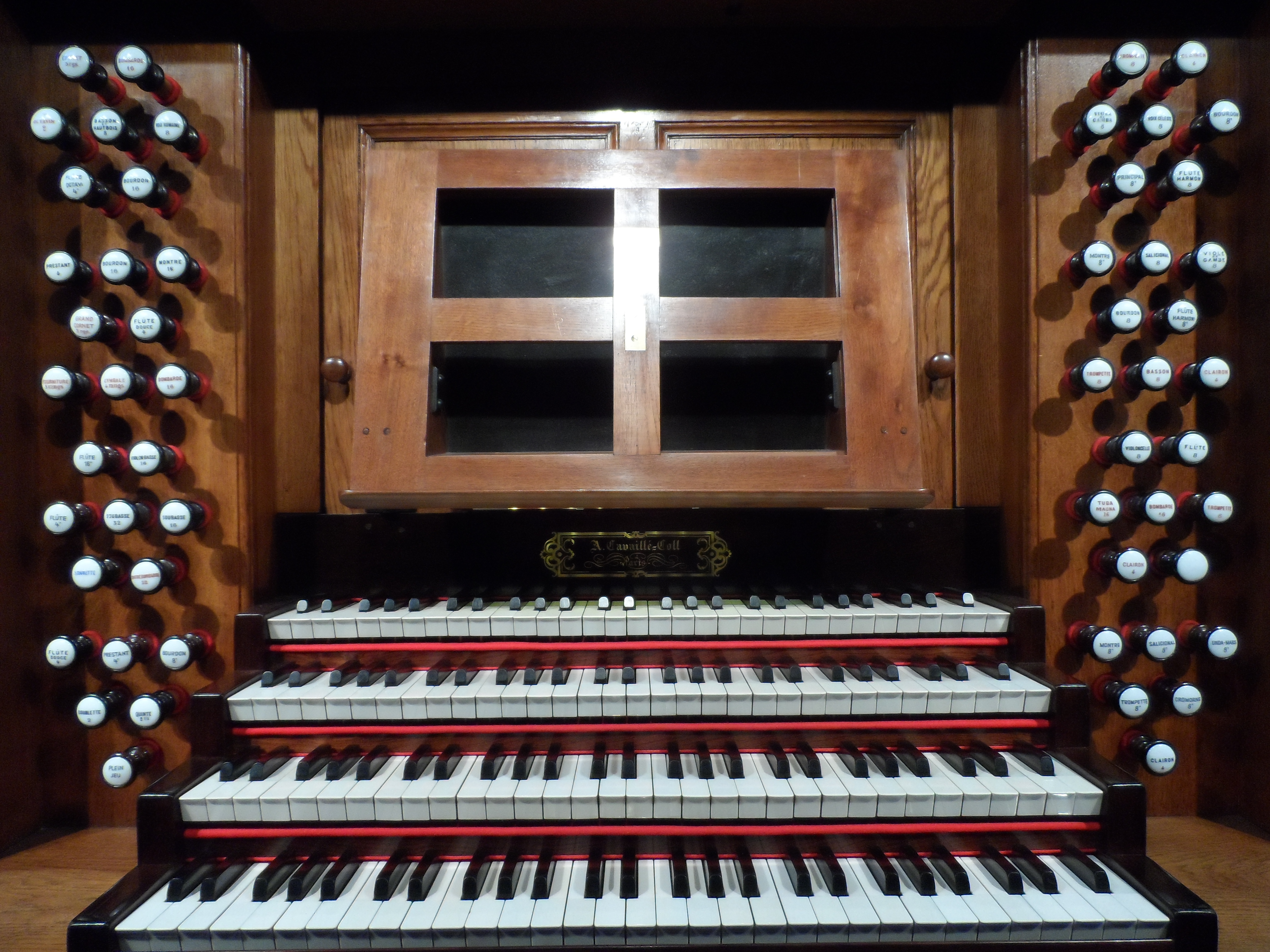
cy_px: 476
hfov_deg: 71.6
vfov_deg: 56.8
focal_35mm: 24
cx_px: 635
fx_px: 881
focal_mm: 4
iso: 400
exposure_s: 1/20
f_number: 3.2
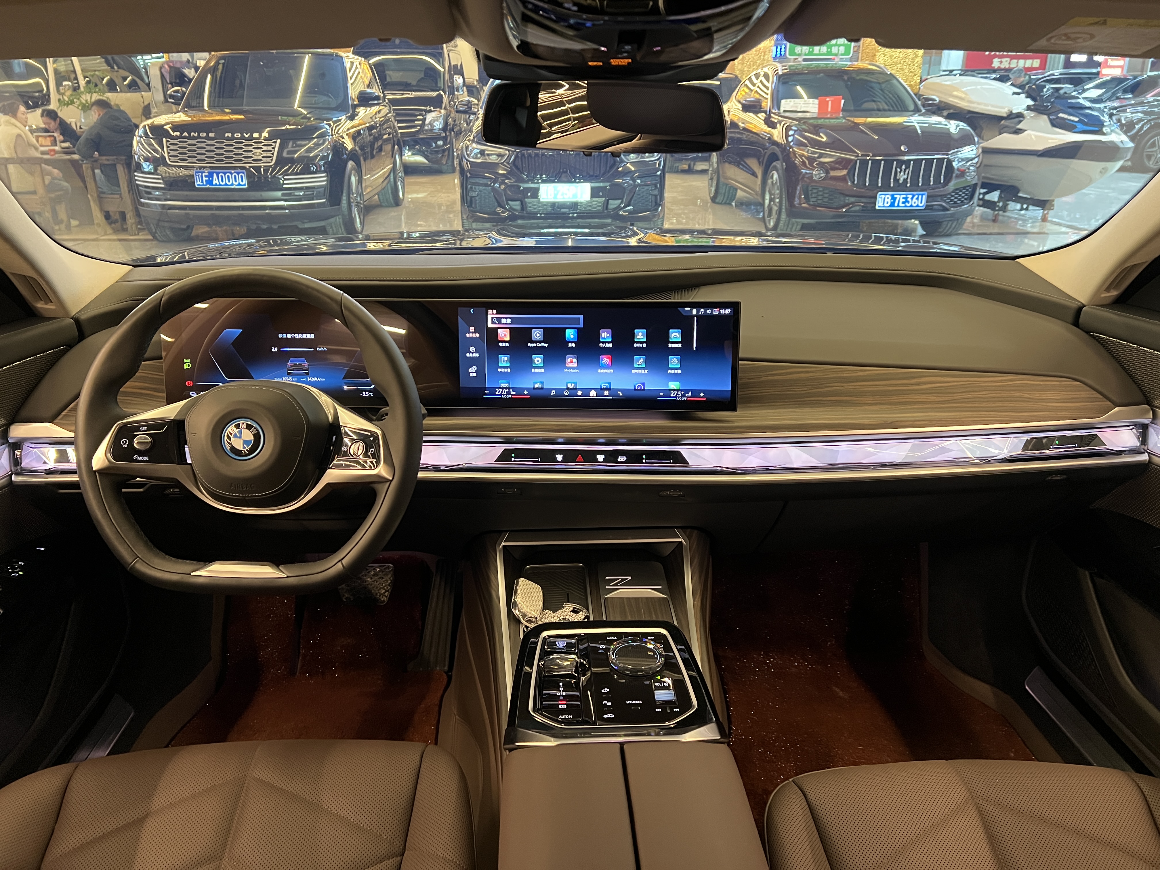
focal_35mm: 26
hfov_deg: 67.3
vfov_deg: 53.1
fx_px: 871
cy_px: 435
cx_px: 580
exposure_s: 1/46
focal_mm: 5.7
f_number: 1.5
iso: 500
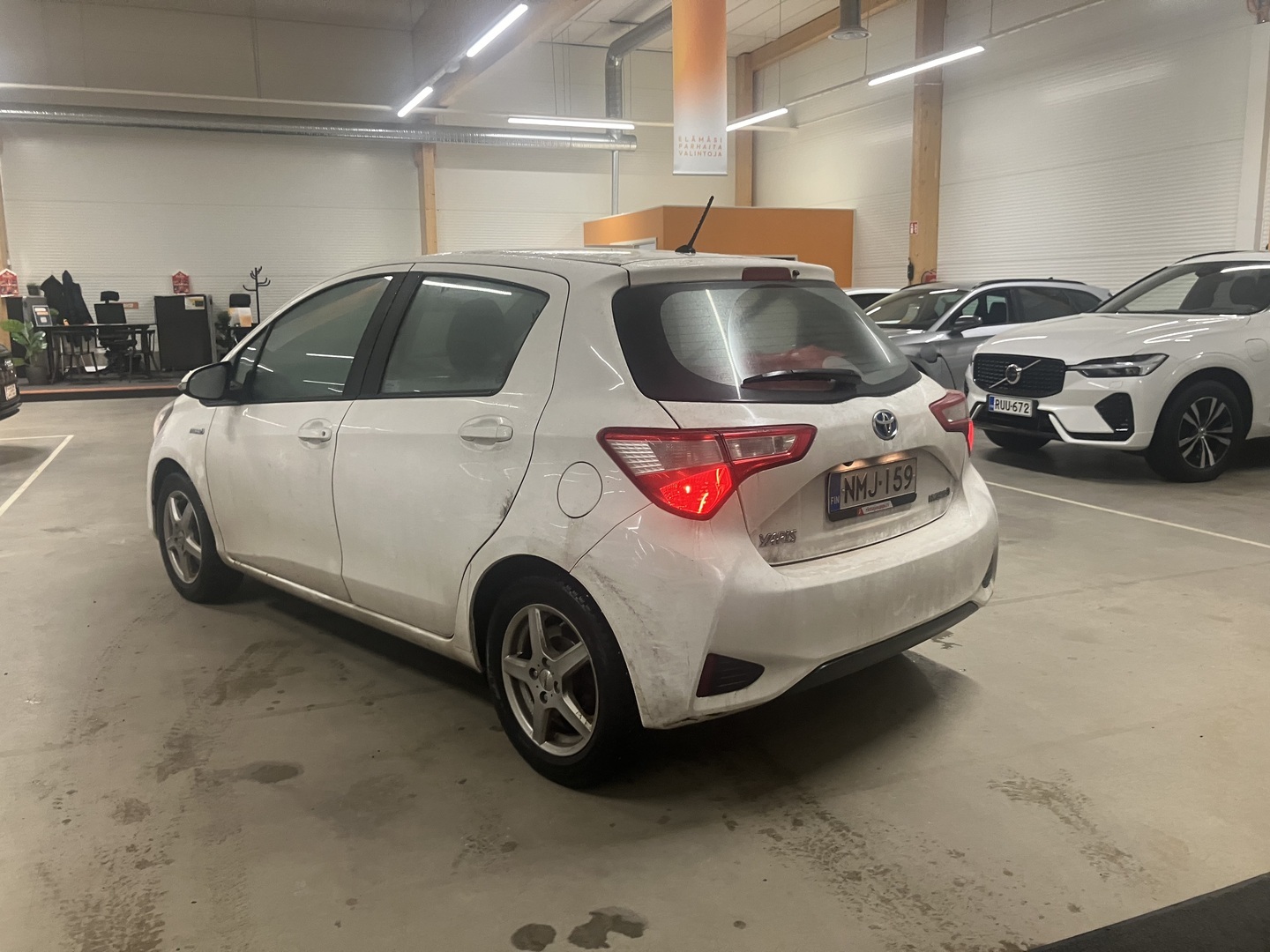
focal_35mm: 28
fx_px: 1027
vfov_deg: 49.7
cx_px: 635
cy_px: 476
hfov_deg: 63.4
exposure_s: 1/60
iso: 125
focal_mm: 3.99
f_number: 1.8
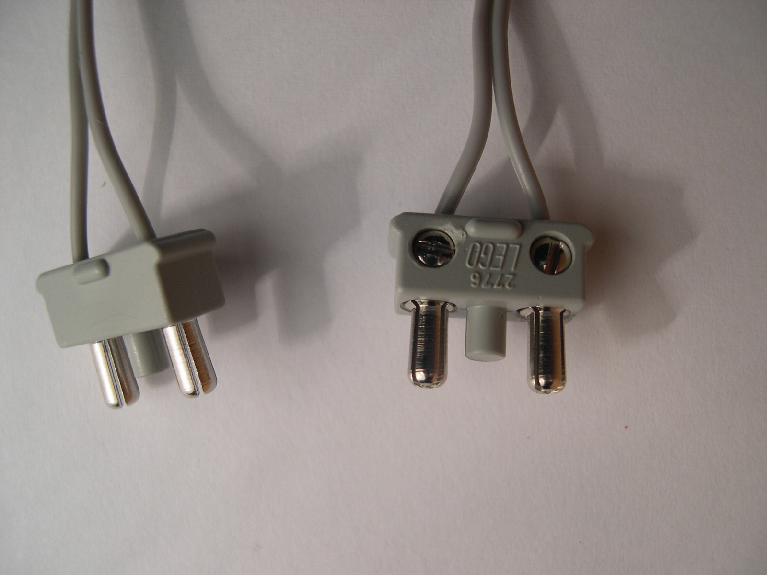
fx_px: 842
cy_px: 288
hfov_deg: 49.0
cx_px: 384
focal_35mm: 38
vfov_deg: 37.7
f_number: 2.8
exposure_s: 1/192
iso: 100
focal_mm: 8
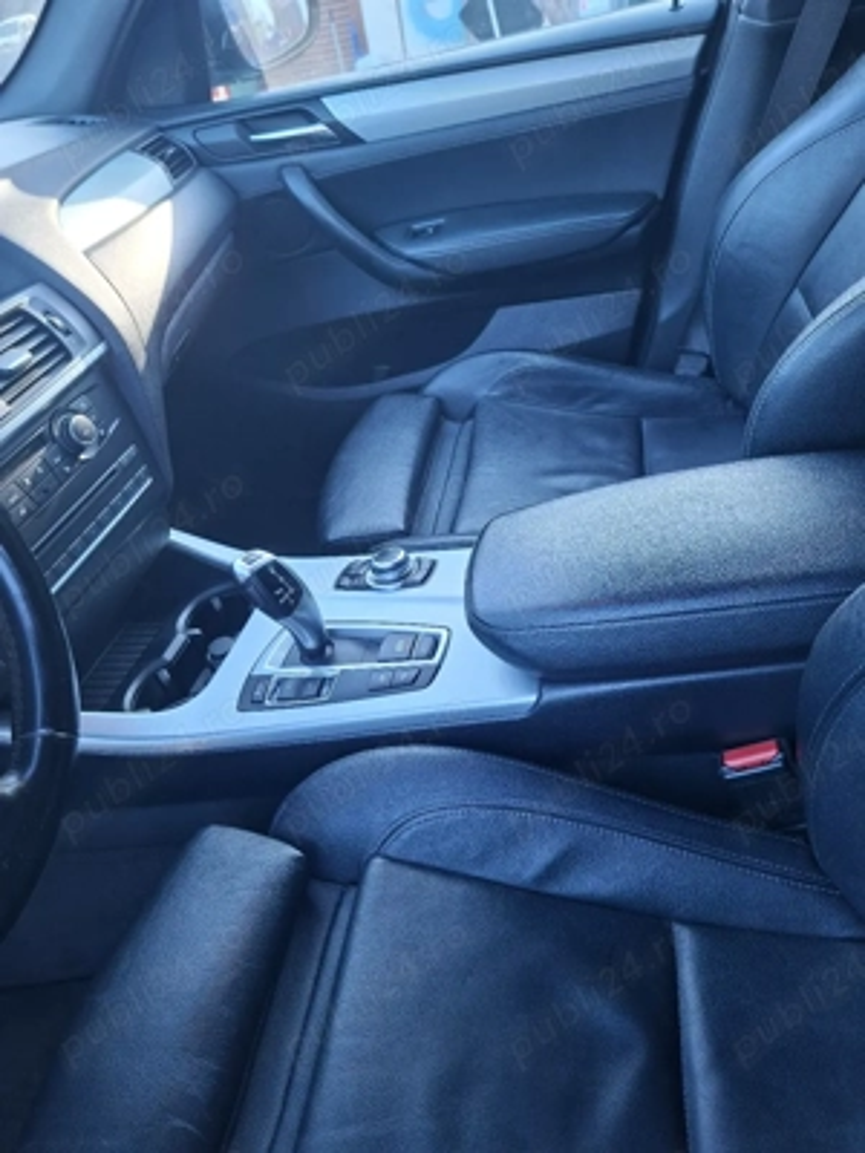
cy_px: 576
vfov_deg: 73.9
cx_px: 432
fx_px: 766
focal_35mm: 23
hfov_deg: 58.9
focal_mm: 5.54
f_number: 1.8
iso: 160
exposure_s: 1/100
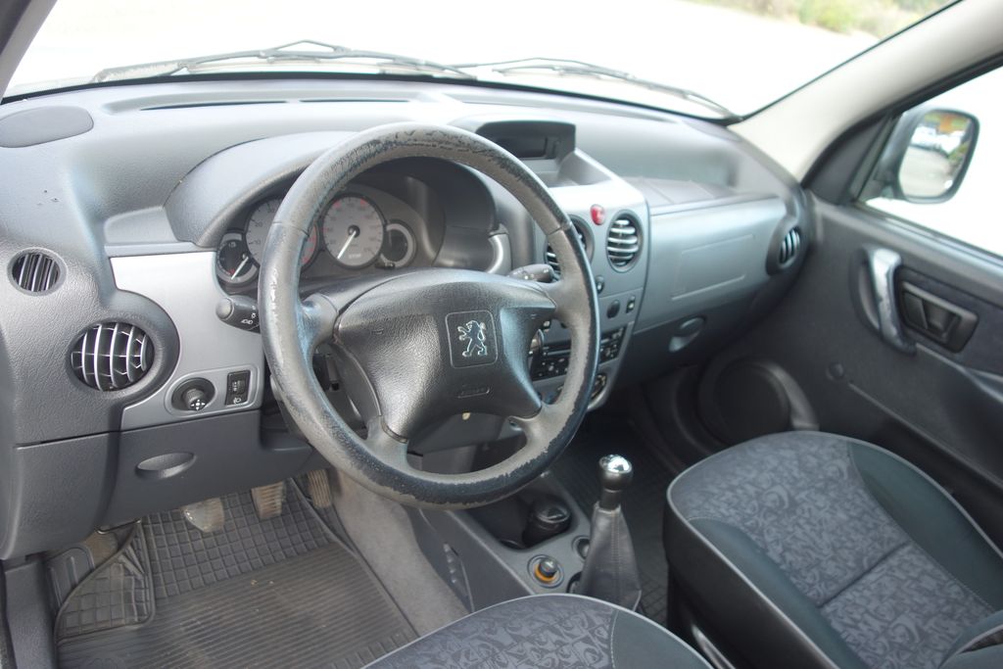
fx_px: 780
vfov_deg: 46.4
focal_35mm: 28
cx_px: 502
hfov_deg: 65.5
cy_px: 334
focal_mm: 10.4
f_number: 2
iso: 125
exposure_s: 1/100
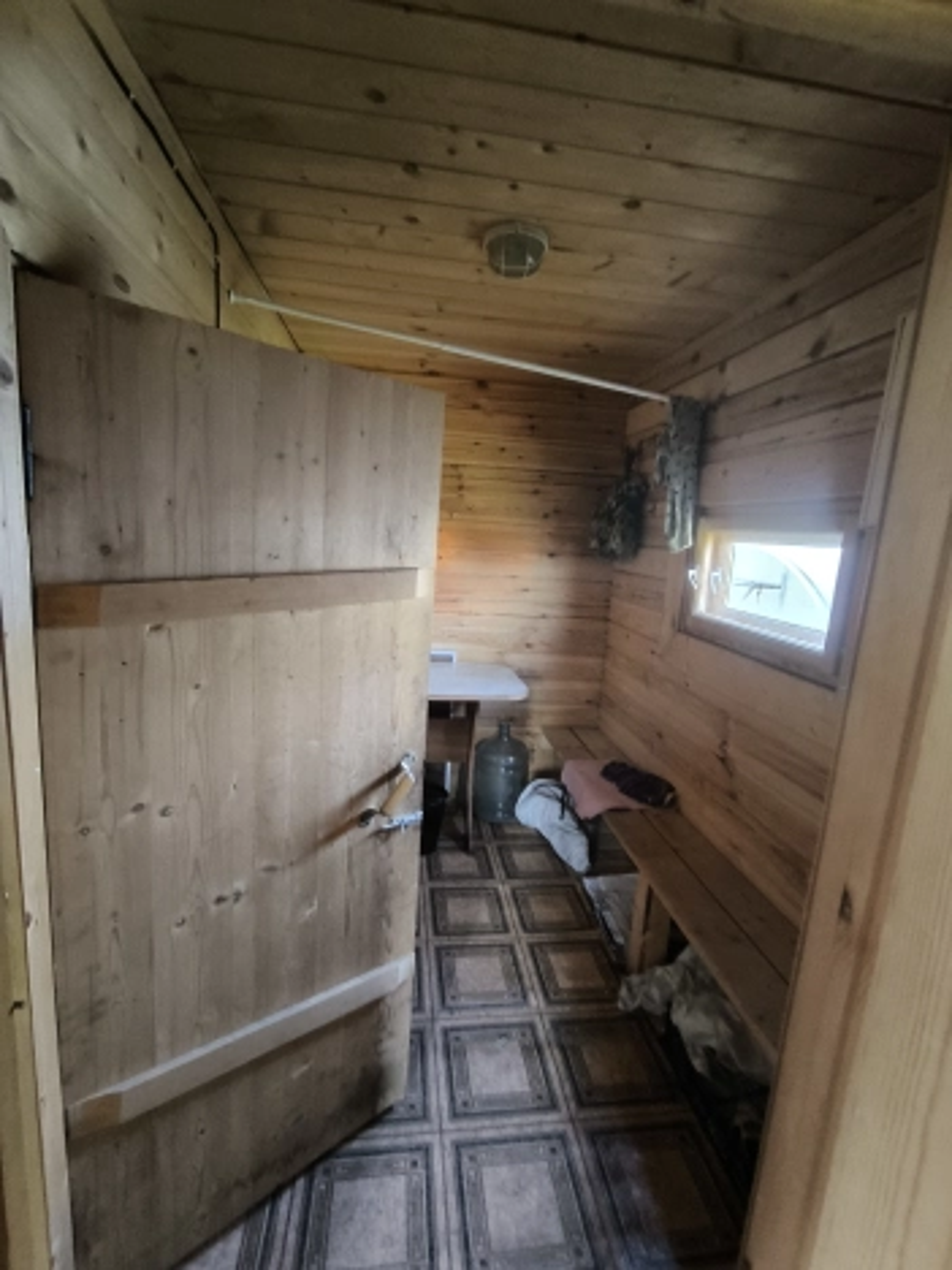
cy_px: 635
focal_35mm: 16
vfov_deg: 94.5
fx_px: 587
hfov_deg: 78.1
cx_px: 476
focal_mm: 1.65
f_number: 2.2
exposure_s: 1/25
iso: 500
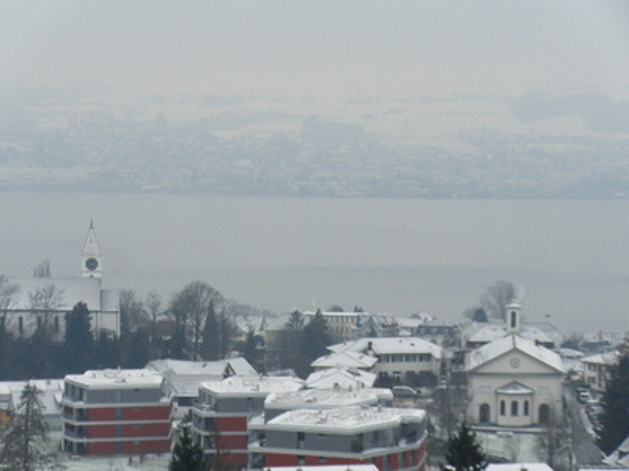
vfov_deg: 12.5
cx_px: 314
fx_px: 2162
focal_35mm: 119
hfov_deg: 16.6
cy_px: 236
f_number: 5.1
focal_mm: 21
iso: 100
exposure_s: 1/80
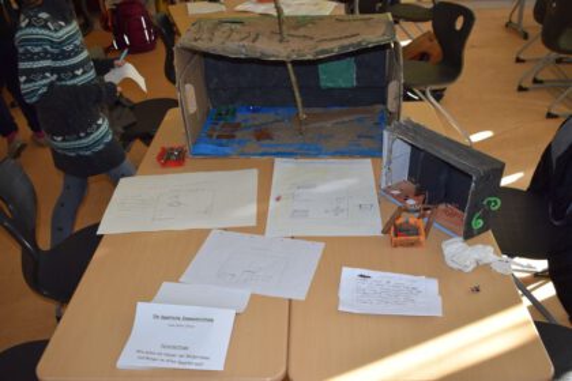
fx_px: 548
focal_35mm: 34
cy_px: 190
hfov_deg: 55.1
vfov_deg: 38.4
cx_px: 286
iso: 800
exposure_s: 1/125
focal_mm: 23
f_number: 5.6
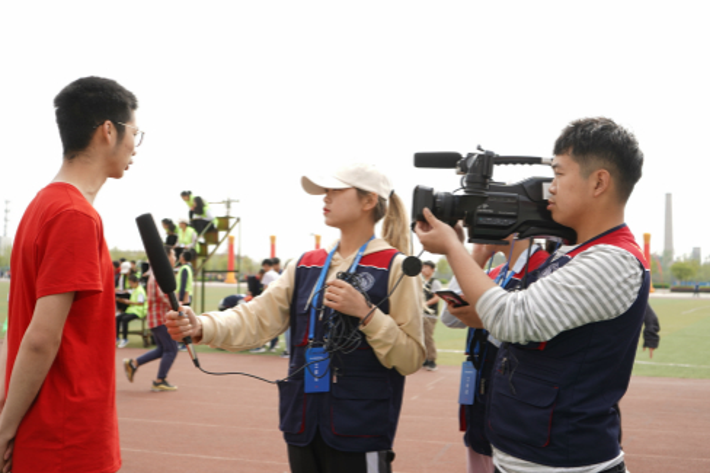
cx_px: 342
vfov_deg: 31.9
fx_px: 828
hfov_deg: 46.4
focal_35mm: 42
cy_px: 224
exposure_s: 1/250
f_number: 4
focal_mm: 32
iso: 64
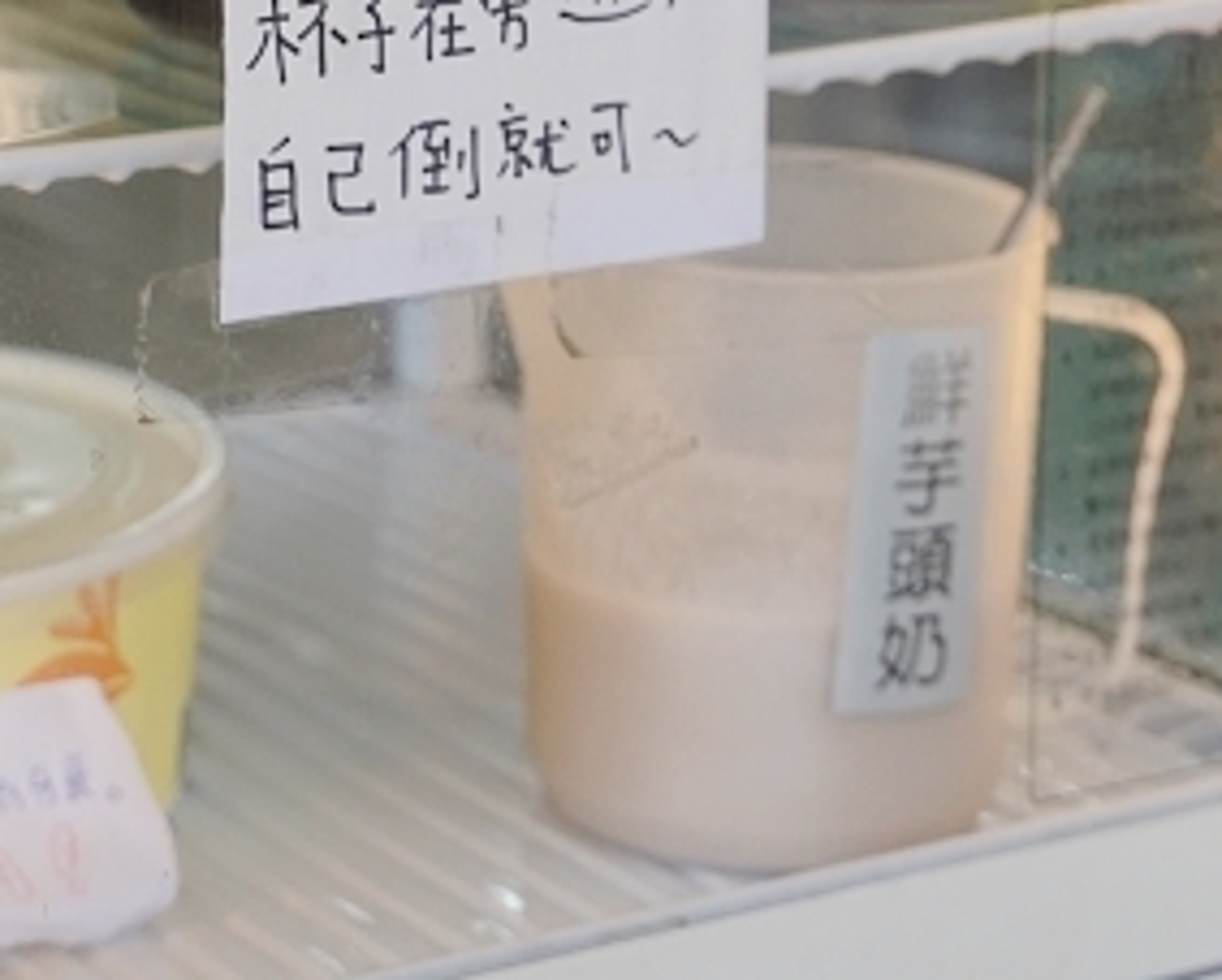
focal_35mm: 155
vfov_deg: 9.7
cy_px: -414
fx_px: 5612
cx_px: 341
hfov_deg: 12.4
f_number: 4
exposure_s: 1/160
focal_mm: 39
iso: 500
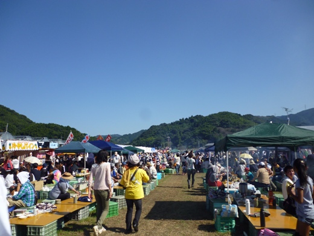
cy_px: 118
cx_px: 157
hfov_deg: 63.4
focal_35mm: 28
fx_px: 254
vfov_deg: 49.7
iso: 100
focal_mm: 5
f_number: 9
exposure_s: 1/125
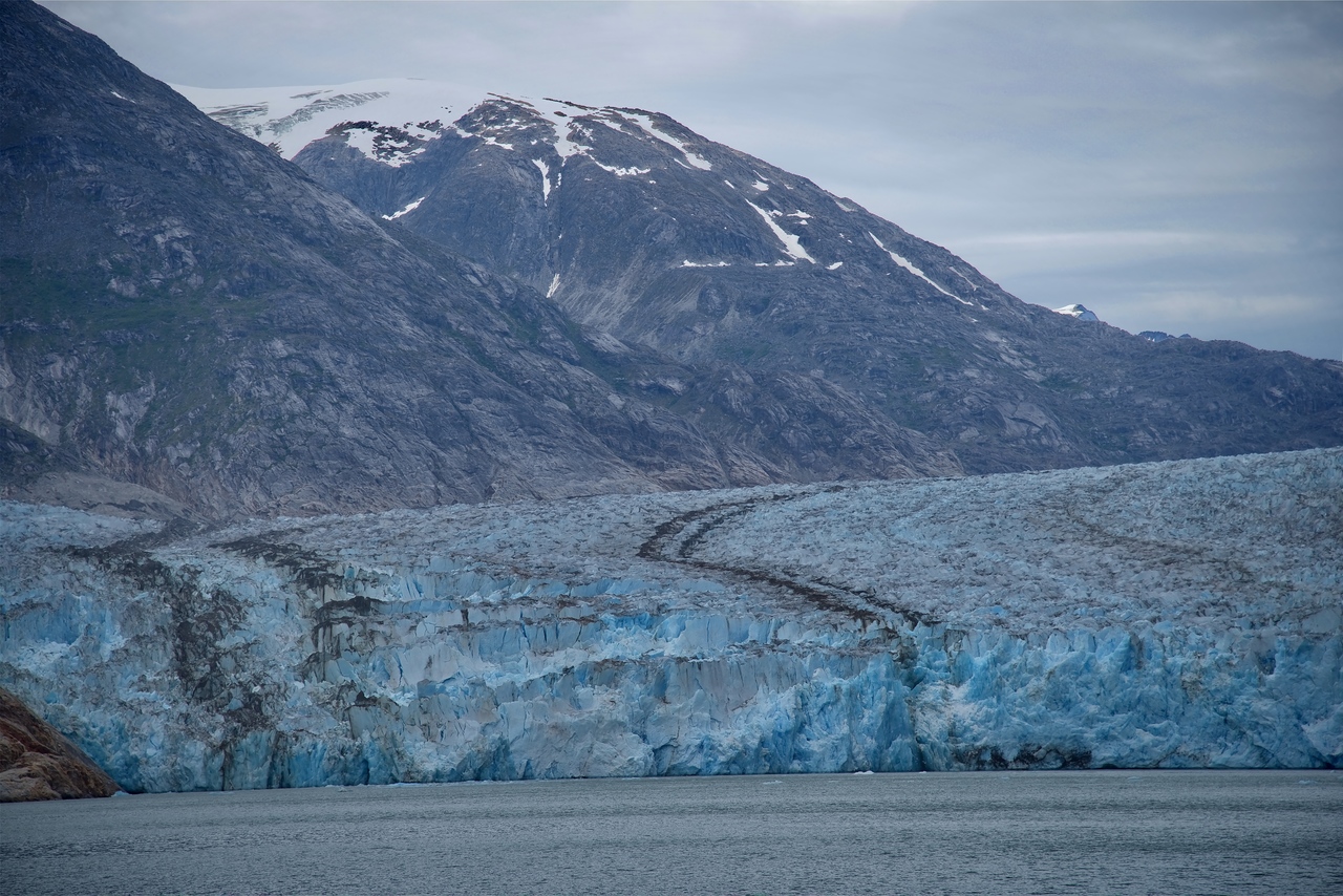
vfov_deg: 11.4
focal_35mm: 120
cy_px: 448
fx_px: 4477
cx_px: 672
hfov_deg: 17.1
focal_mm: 120
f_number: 5.6
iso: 100
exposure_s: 1/250
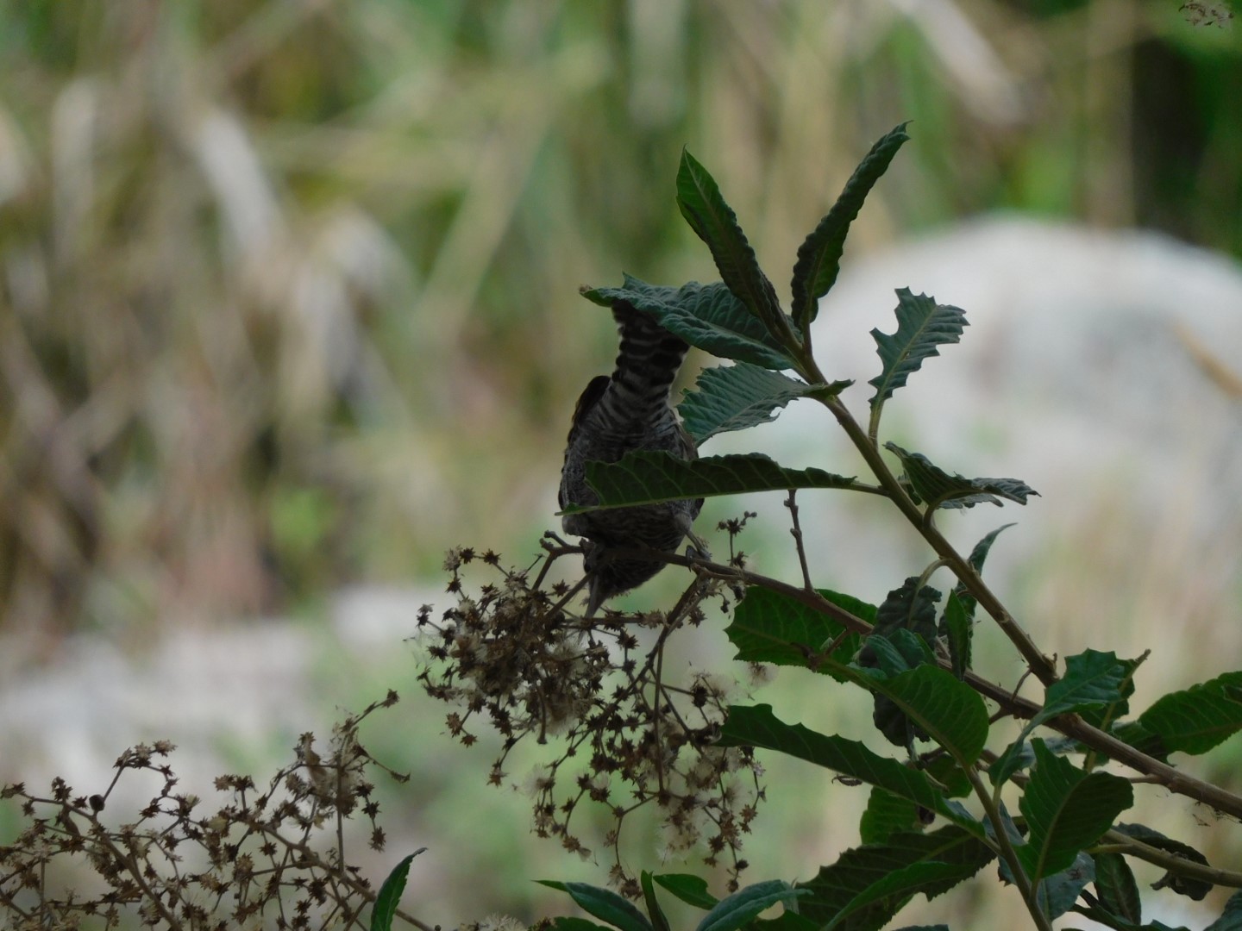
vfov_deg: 1.4
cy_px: 466
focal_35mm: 1100
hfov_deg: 1.8
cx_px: 621
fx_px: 39467
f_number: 5.6
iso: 160
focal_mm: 197.1
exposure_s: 1/250
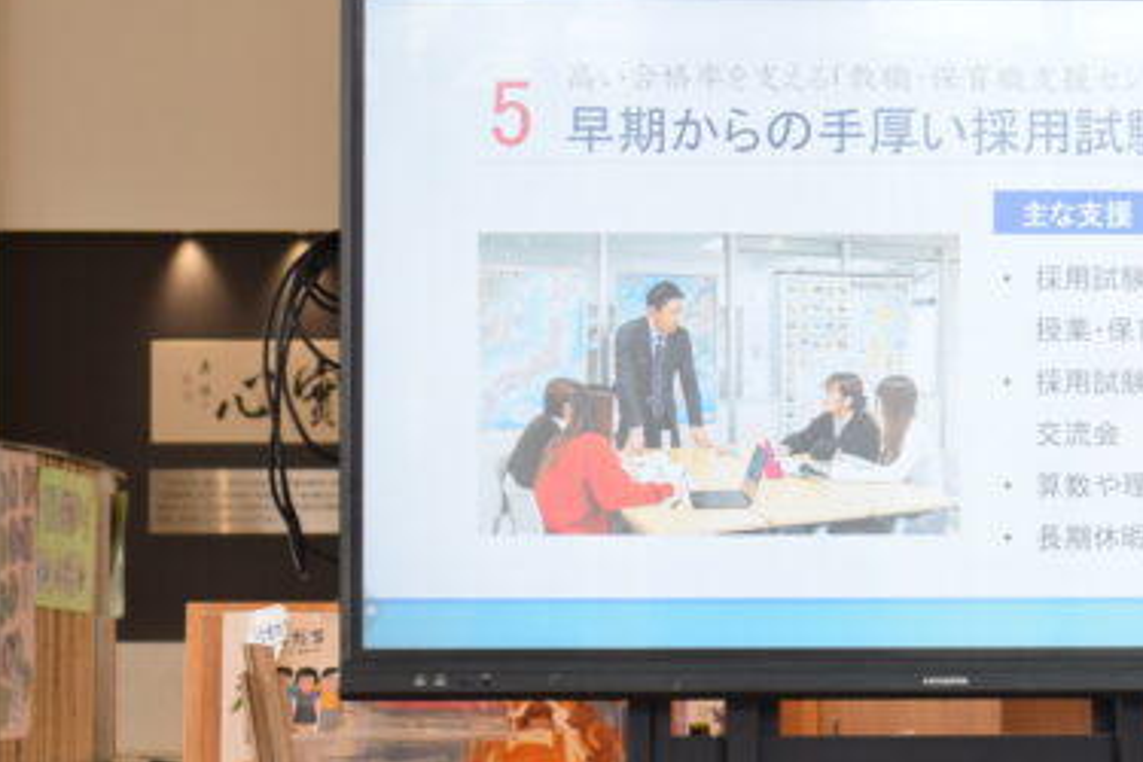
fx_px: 5590
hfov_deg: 11.6
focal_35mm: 176
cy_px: 334
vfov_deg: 7.8
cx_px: 1012
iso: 800
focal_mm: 55
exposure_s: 1/160
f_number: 6.3
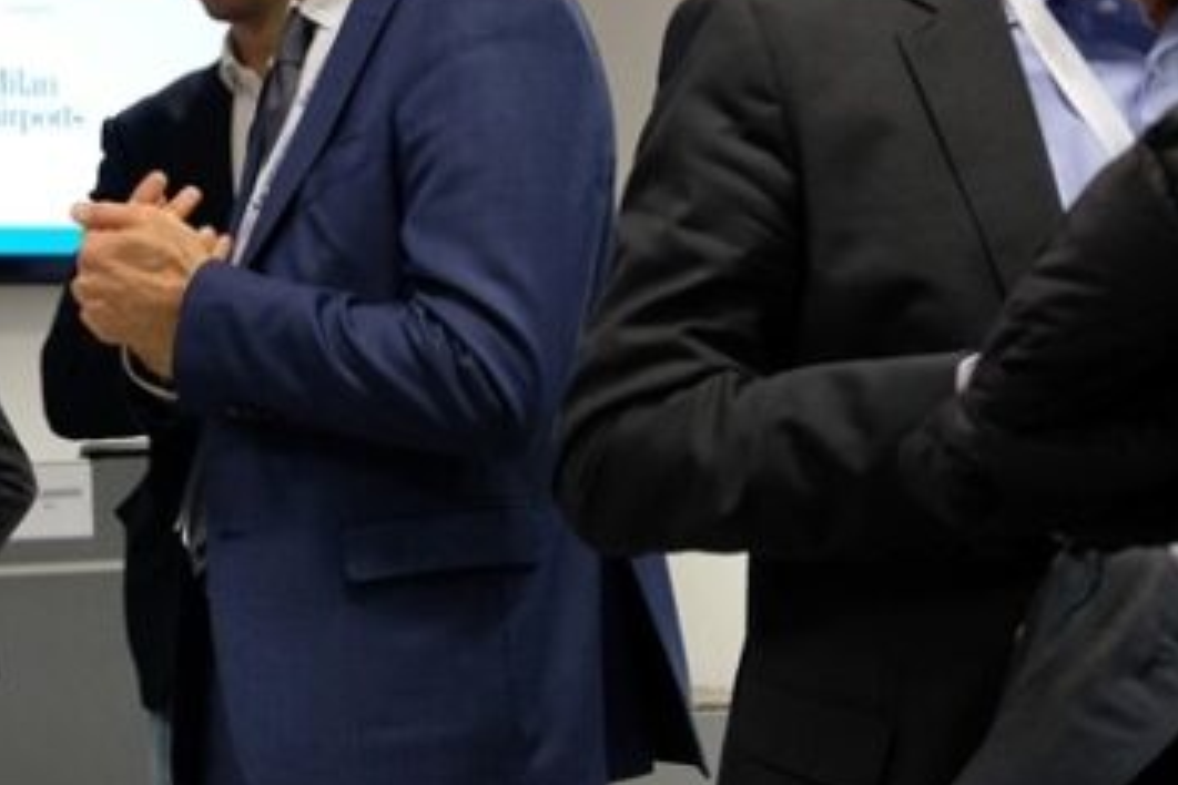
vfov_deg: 15.4
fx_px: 2912
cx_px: -60
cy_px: 323
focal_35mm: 89
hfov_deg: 21.9
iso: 2000
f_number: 4
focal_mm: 27.5
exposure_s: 1/125
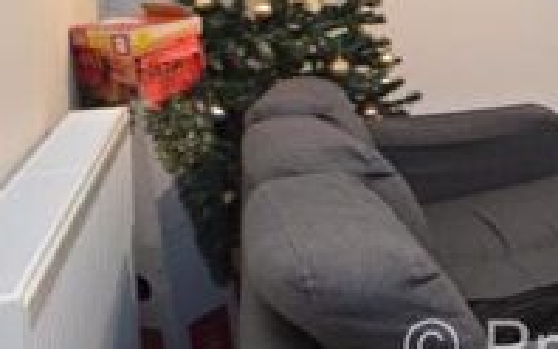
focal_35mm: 54
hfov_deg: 24.5
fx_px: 822
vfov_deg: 23.1
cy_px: 6
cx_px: 919
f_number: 3.5
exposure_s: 1/30
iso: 1100
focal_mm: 10
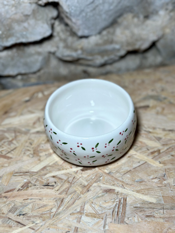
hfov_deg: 30.3
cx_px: 88
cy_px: 116
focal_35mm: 48
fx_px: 324
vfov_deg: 39.7
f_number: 1.78
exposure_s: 1/121
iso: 80
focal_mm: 6.86
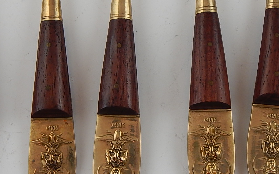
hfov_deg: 21.2
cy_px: 29
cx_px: 157
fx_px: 745
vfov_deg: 13.3
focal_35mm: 98
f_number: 3.7
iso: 125
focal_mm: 8.6
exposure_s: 1/40
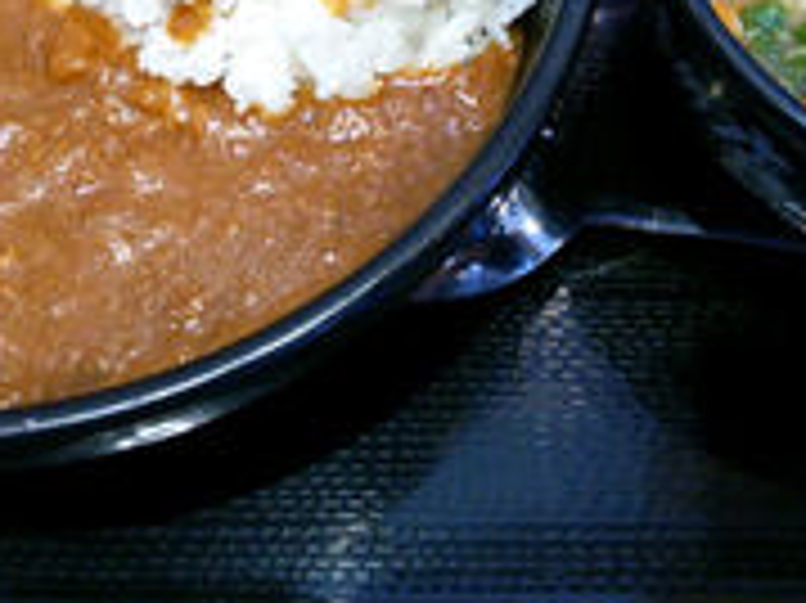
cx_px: 383
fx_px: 1559
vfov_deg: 21.0
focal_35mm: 67
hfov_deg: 29.0
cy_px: -22
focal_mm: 4.06
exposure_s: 1/44
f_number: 1.94
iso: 160
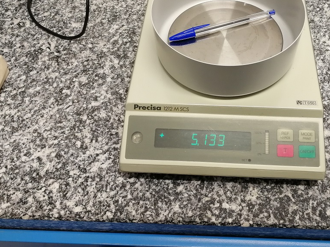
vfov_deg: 40.6
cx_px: 205
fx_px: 334
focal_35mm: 35
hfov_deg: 52.1
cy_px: 107
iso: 250
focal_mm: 3.95
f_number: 2.2
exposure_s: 1/33.3
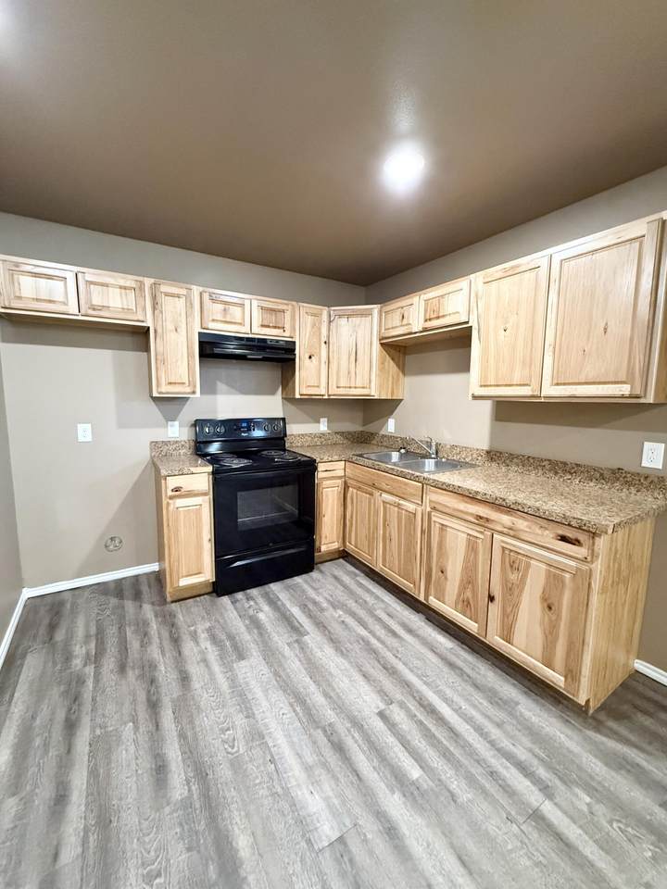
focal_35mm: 14
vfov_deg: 102.1
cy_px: 444
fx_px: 360
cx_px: 334
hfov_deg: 85.7
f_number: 2.2
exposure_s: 1/60
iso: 1000
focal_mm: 2.22
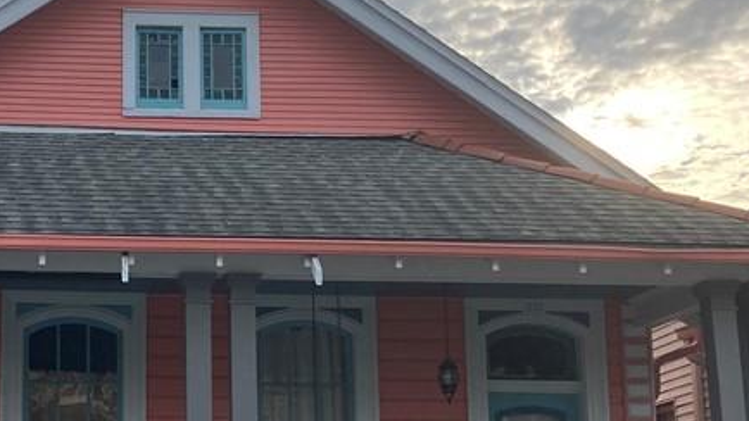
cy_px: 366
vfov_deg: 16.6
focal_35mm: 72
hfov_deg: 28.6
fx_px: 1430
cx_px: 131
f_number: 1.8
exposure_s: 1/1389
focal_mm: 3.99
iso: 20
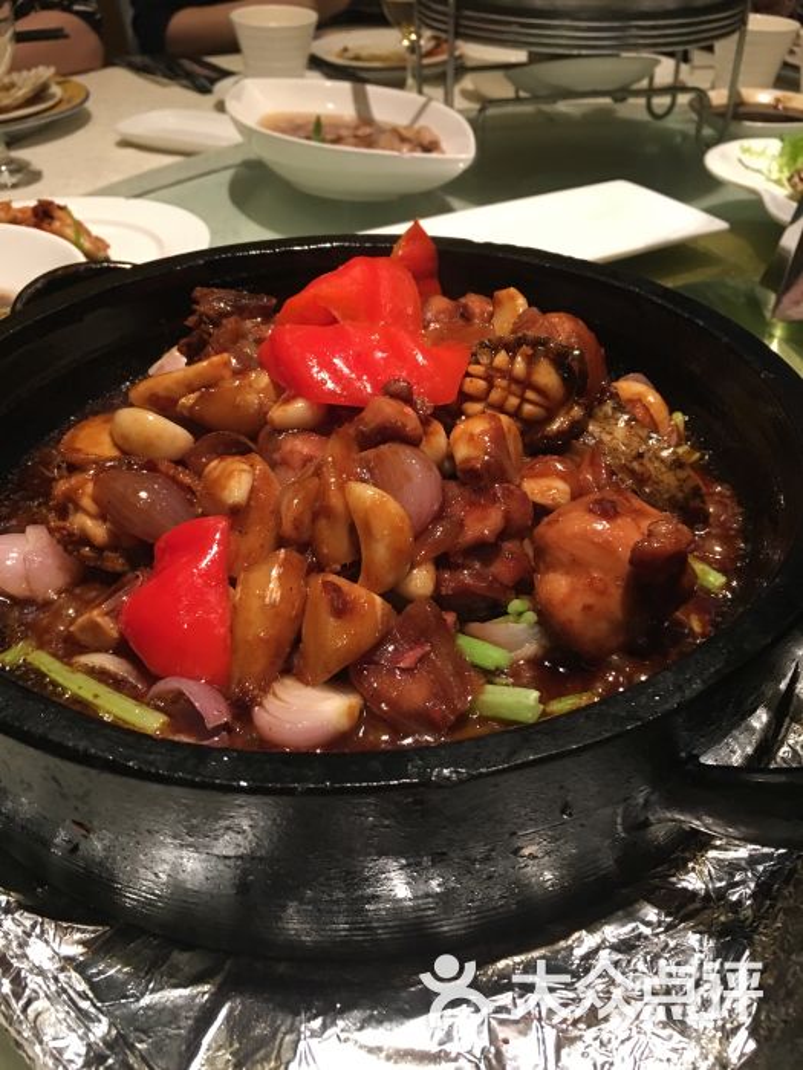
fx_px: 897
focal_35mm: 29
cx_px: 402
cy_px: 535
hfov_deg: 48.2
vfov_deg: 61.7
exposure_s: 1/17
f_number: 2.2
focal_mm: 4.15
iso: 100
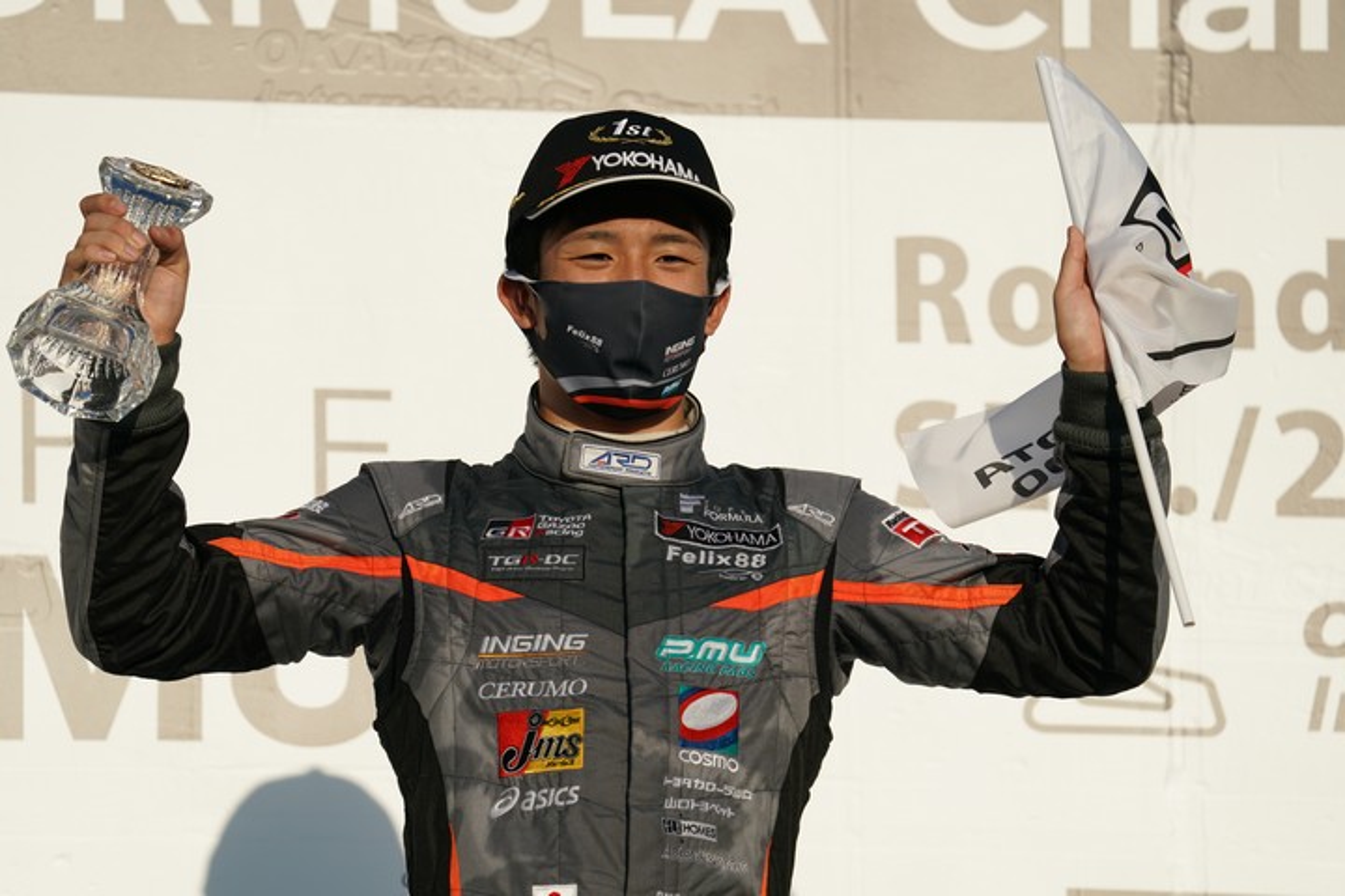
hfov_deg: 3.4
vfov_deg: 2.3
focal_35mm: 600
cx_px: 672
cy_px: 448
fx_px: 22415
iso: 200
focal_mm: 600
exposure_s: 1/800
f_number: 7.1
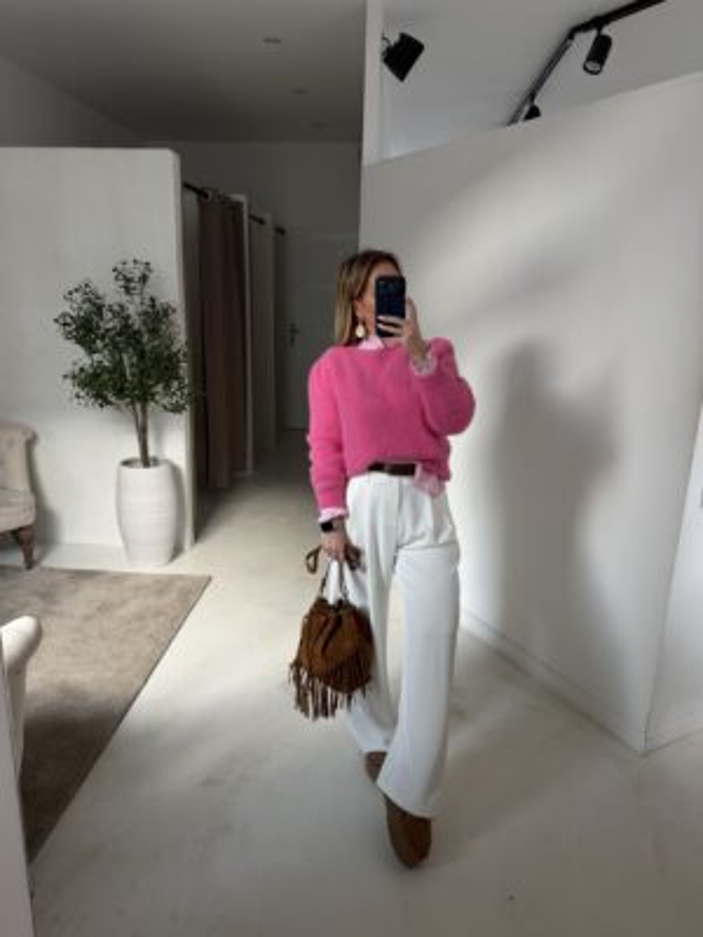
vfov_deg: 71.6
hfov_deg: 56.8
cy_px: 468
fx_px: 650
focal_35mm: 24
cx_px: 352
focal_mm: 6.76
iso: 125
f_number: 1.78
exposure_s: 1/121
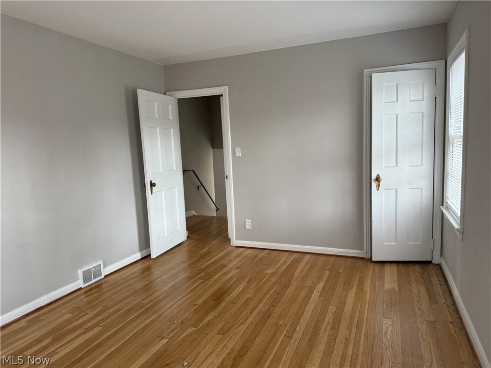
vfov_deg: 56.8
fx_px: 340
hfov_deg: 71.6
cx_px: 246
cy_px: 184
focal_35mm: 24
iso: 200
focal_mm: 6.76
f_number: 1.78
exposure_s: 1/98
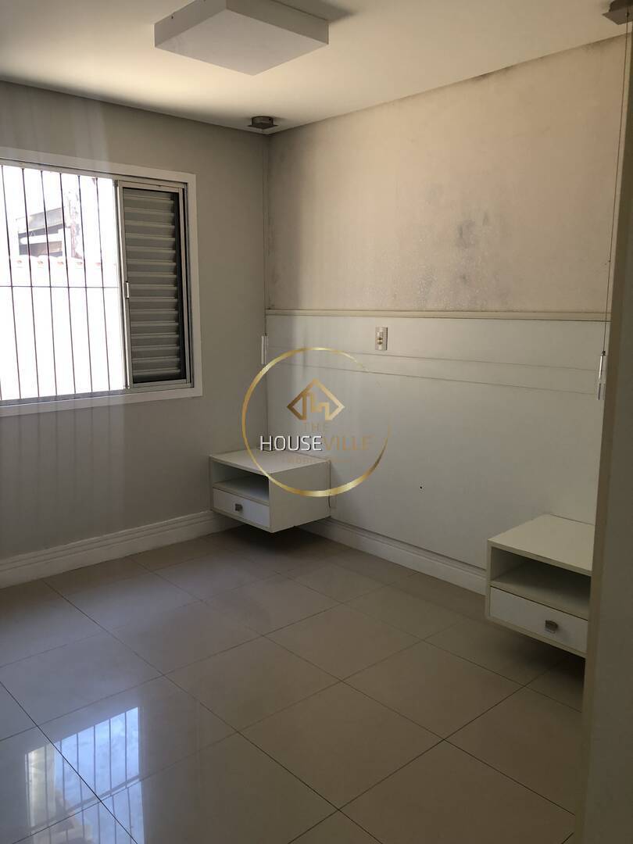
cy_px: 422
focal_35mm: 28
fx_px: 683
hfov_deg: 49.7
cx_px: 316
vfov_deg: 63.4
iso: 32
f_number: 1.8
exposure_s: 1/30
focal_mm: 3.99
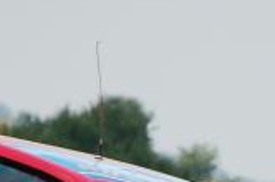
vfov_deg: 1.0
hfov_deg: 1.5
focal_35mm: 1388
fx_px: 10582
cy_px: 353
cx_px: 147
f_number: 5.3
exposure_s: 1/1000
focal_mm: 150
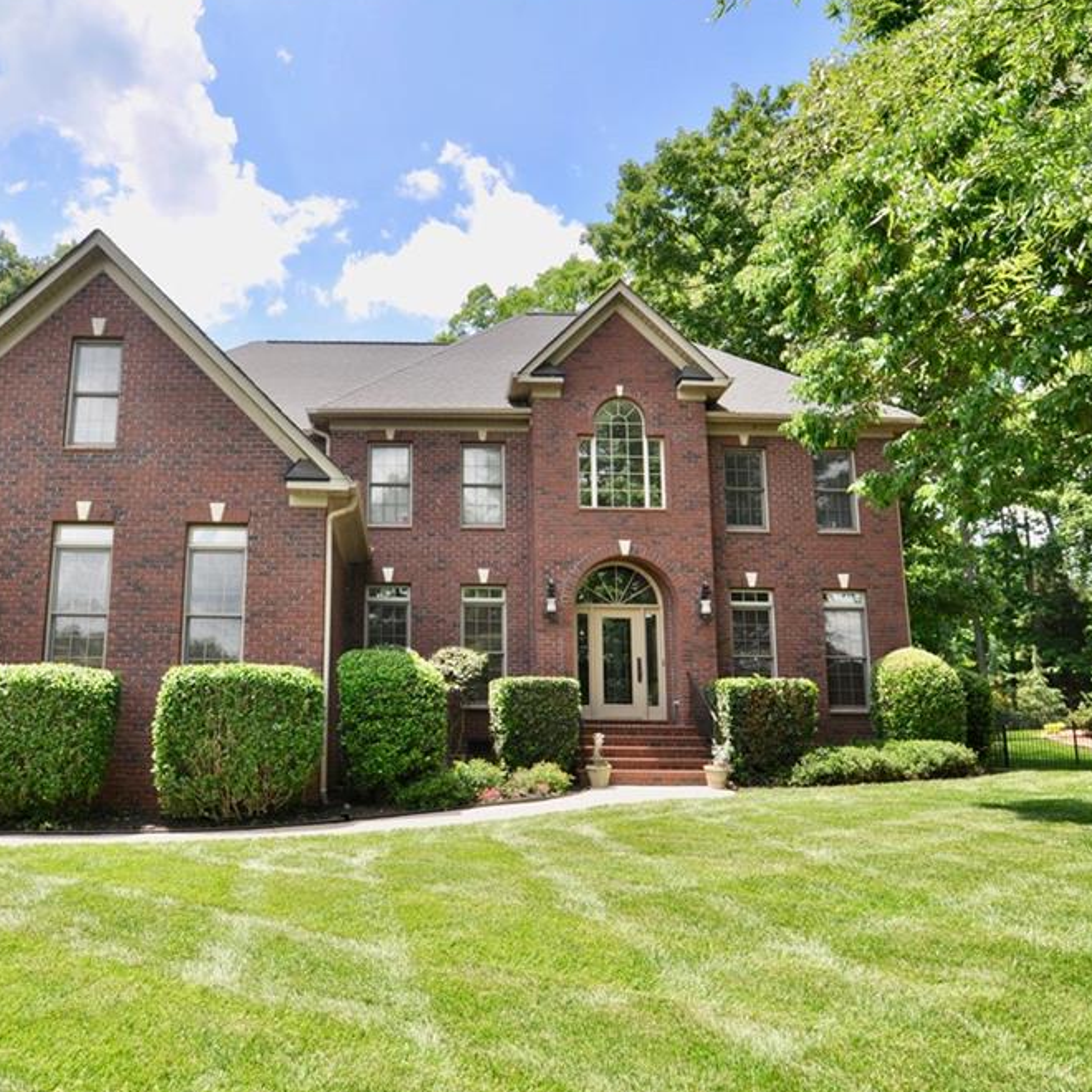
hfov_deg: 61.1
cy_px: 540
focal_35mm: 26
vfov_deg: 61.6
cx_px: 433
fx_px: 916
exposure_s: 1/200
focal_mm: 13
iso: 200
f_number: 10
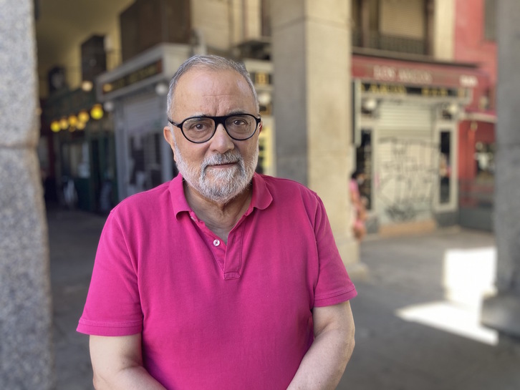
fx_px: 421
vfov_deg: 49.8
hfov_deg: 63.4
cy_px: 195
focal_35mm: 28
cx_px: 260
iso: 50
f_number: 1.8
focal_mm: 3.99
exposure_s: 1/121
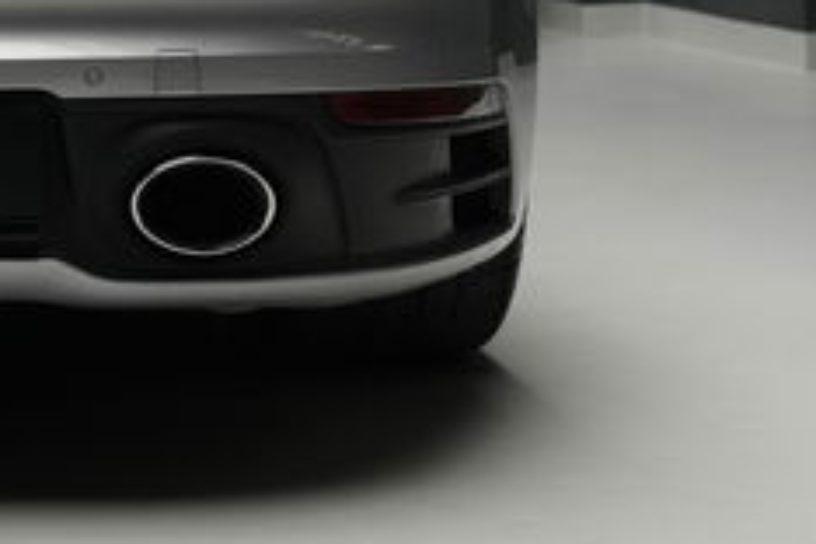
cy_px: -213
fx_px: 2606
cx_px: -241
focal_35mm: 115
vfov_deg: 11.5
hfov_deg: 16.8
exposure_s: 1/40
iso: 500
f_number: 4
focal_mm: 35
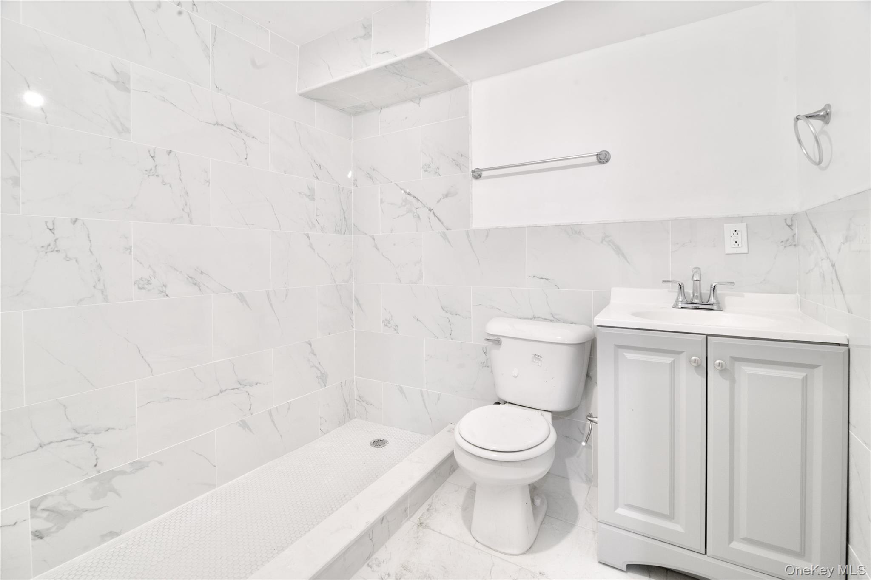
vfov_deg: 77.3
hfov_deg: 100.4
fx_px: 363
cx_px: 436
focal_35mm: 15
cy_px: 290
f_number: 13
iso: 400
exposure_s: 1/3
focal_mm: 15
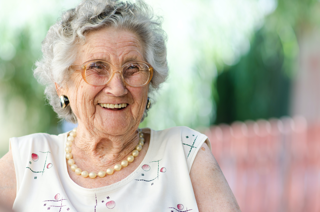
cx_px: 160
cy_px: 106
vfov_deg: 10.7
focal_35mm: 128
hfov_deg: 16.1
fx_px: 1131
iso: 100
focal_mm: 85
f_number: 2.2
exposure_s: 1/250
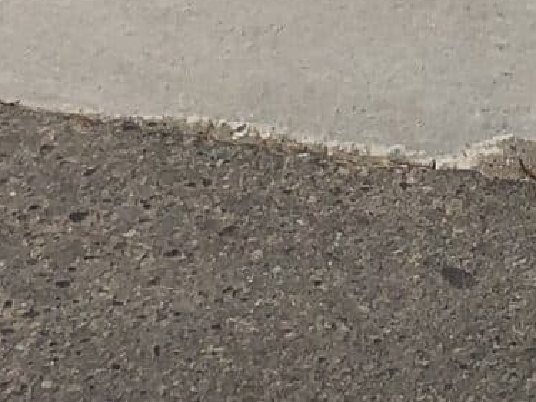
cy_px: -960
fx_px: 2957
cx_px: 1019
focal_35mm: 191
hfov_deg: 9.7
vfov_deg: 6.7
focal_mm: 3.99
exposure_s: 1/3205
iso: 20
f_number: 1.8
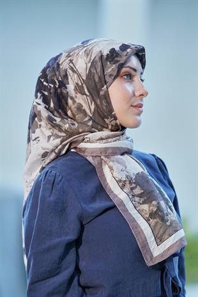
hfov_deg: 8.6
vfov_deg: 12.8
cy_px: 148
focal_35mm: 160
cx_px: 99
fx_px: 1318
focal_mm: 160
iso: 640
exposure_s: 1/200
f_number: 3.5
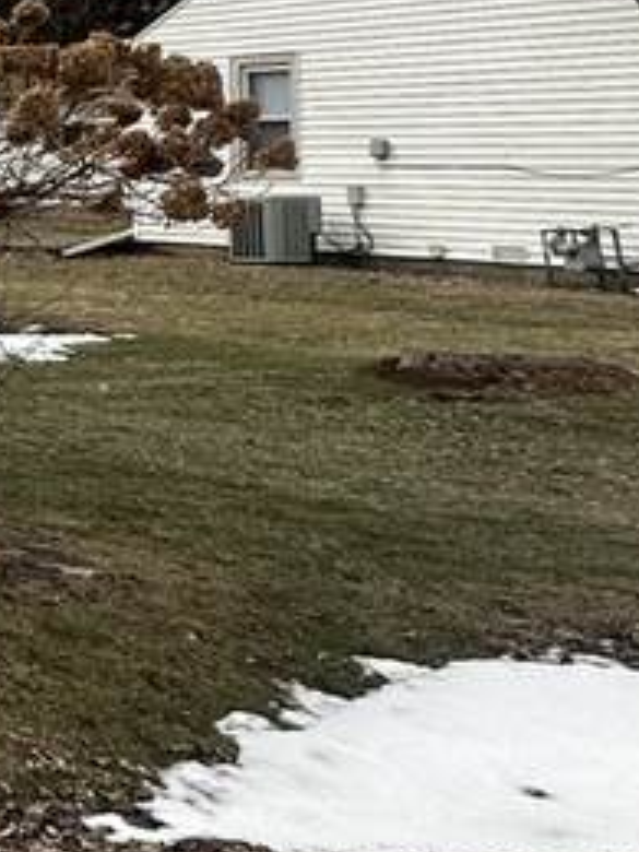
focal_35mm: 69
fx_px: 1698
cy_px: 161
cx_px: -1252
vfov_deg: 27.6
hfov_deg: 11.7
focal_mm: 2.22
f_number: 2.2
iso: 40
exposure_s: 1/1062
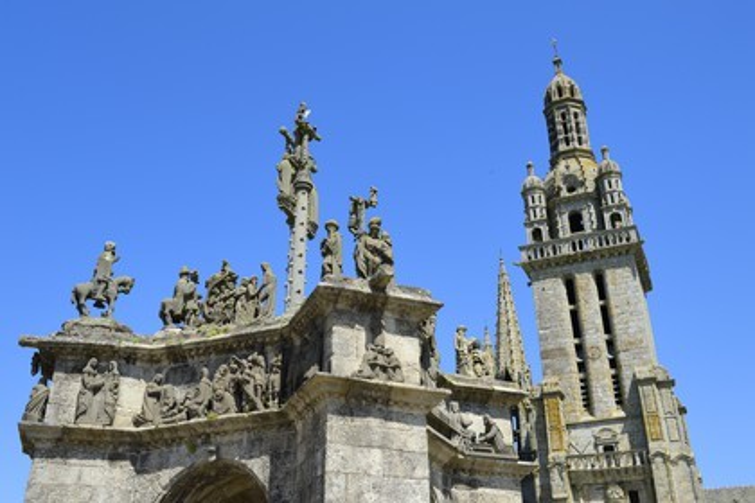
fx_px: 797
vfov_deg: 35.1
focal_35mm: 38
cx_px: 378
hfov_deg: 50.7
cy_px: 252
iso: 200
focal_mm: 38
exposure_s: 1/400
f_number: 9
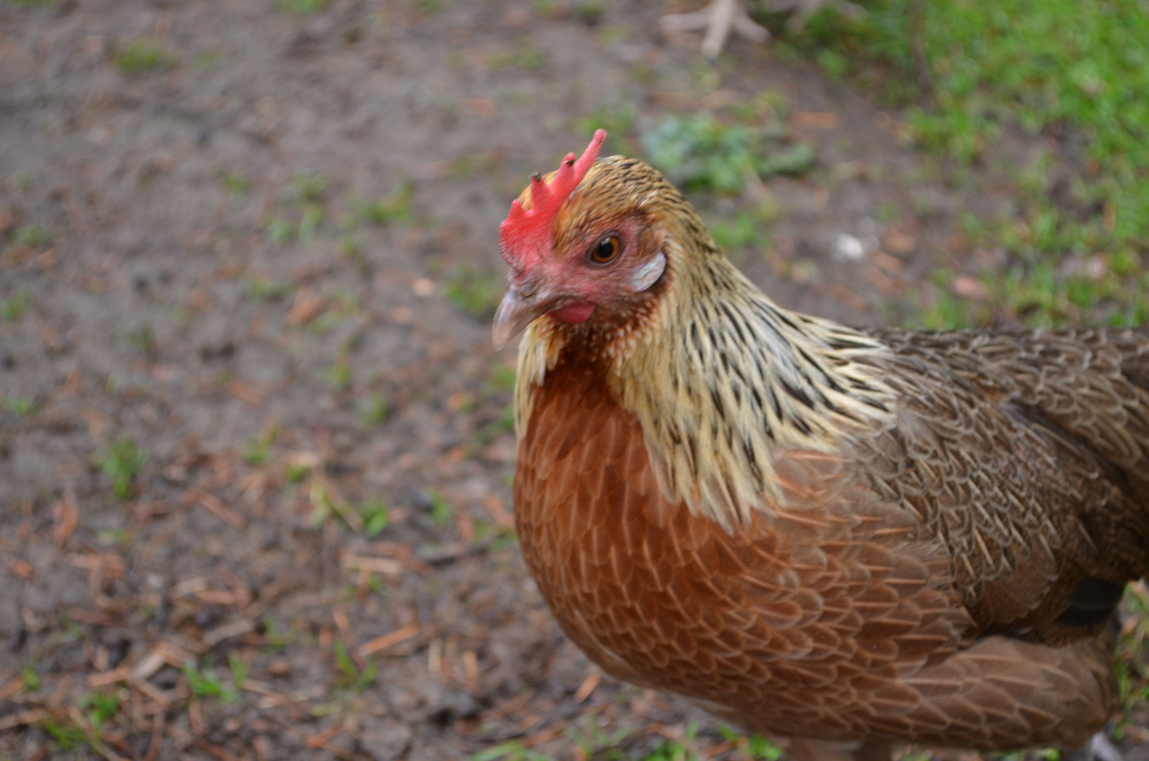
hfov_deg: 24.7
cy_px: 380
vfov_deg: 16.5
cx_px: 574
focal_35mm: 82
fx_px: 2628
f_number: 5.6
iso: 400
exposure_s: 1/80
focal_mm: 55
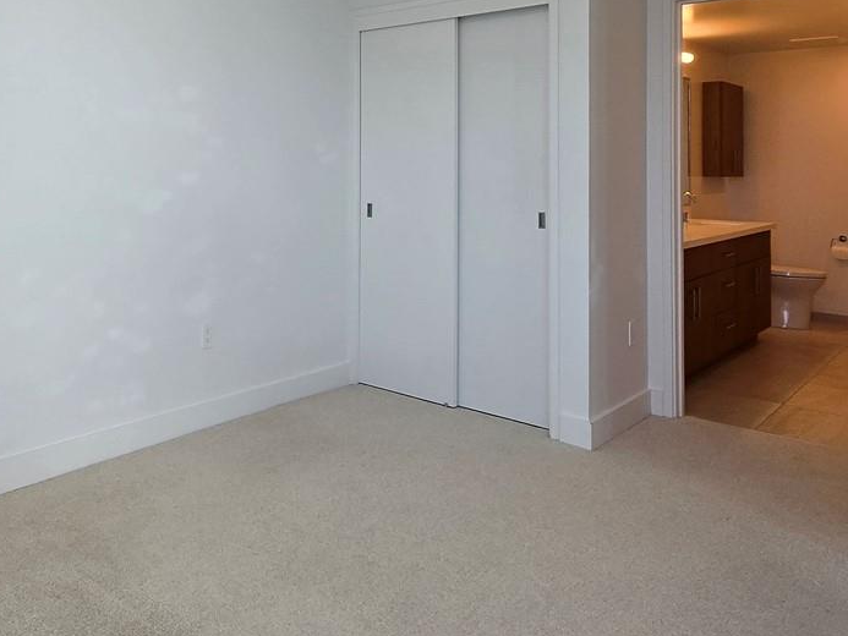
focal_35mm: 30
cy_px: 141
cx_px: 221
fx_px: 735
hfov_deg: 57.2
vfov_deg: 44.8
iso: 50
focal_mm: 1.7
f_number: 2.2
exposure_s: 1/120
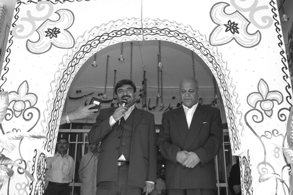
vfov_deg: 36.8
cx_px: 146
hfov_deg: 53.2
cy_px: 98
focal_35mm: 36
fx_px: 293
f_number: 9
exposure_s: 1/250
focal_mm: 24
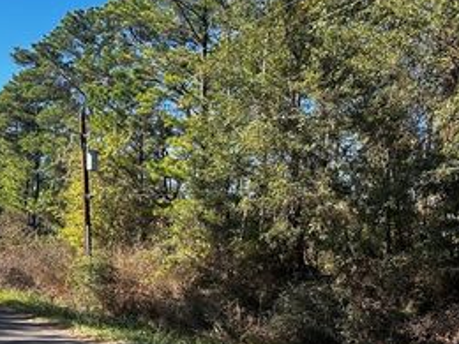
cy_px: 248
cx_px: 408
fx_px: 663
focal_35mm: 50
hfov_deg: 36.0
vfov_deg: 28.8
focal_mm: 5.7
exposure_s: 1/917
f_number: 1.5
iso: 50
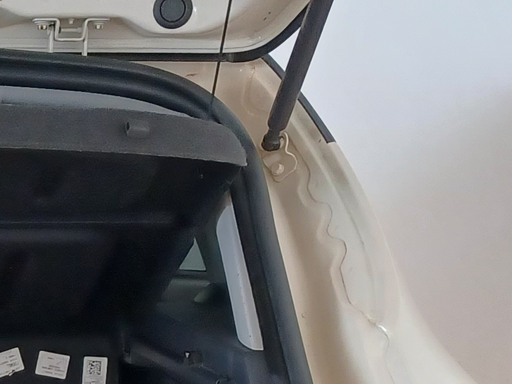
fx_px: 1716
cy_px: 540
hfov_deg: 15.7
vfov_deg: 12.3
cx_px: -243
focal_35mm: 116
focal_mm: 4.6
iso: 320
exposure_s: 1/60
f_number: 1.8
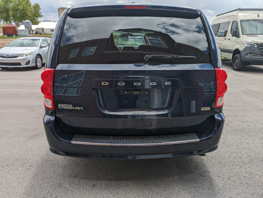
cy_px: 99
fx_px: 190
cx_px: 132
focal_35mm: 25
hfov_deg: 69.4
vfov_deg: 54.9
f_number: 1.89
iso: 42
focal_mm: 5.43
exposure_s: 1/1919
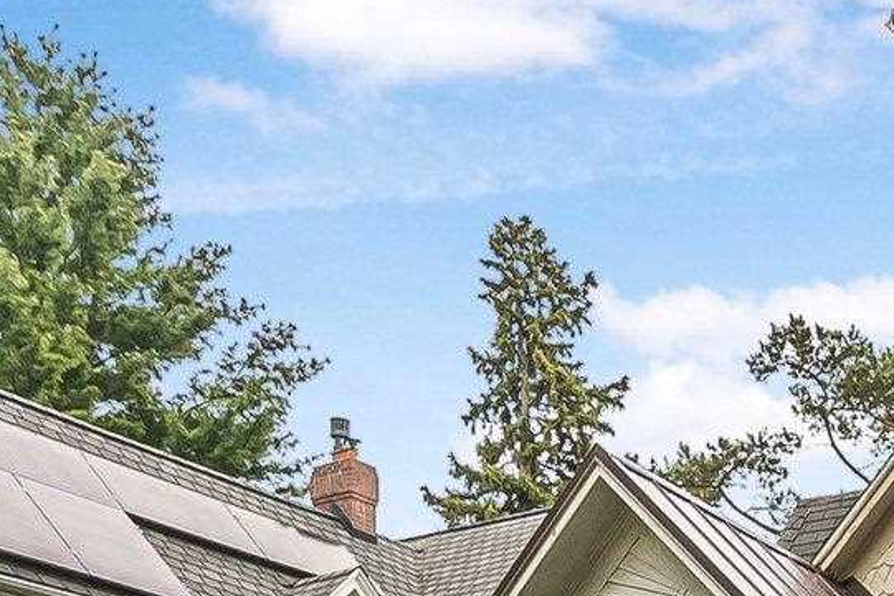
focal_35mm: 55
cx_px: 919
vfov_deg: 19.4
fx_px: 1373
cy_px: 1024
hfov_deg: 32.8
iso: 640
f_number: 9
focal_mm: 14.6
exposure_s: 1/250
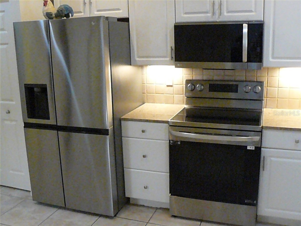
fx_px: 313
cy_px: 113
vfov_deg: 39.7
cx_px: 150
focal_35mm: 36
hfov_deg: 51.4
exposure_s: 1/160
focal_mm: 6
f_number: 4
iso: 3200
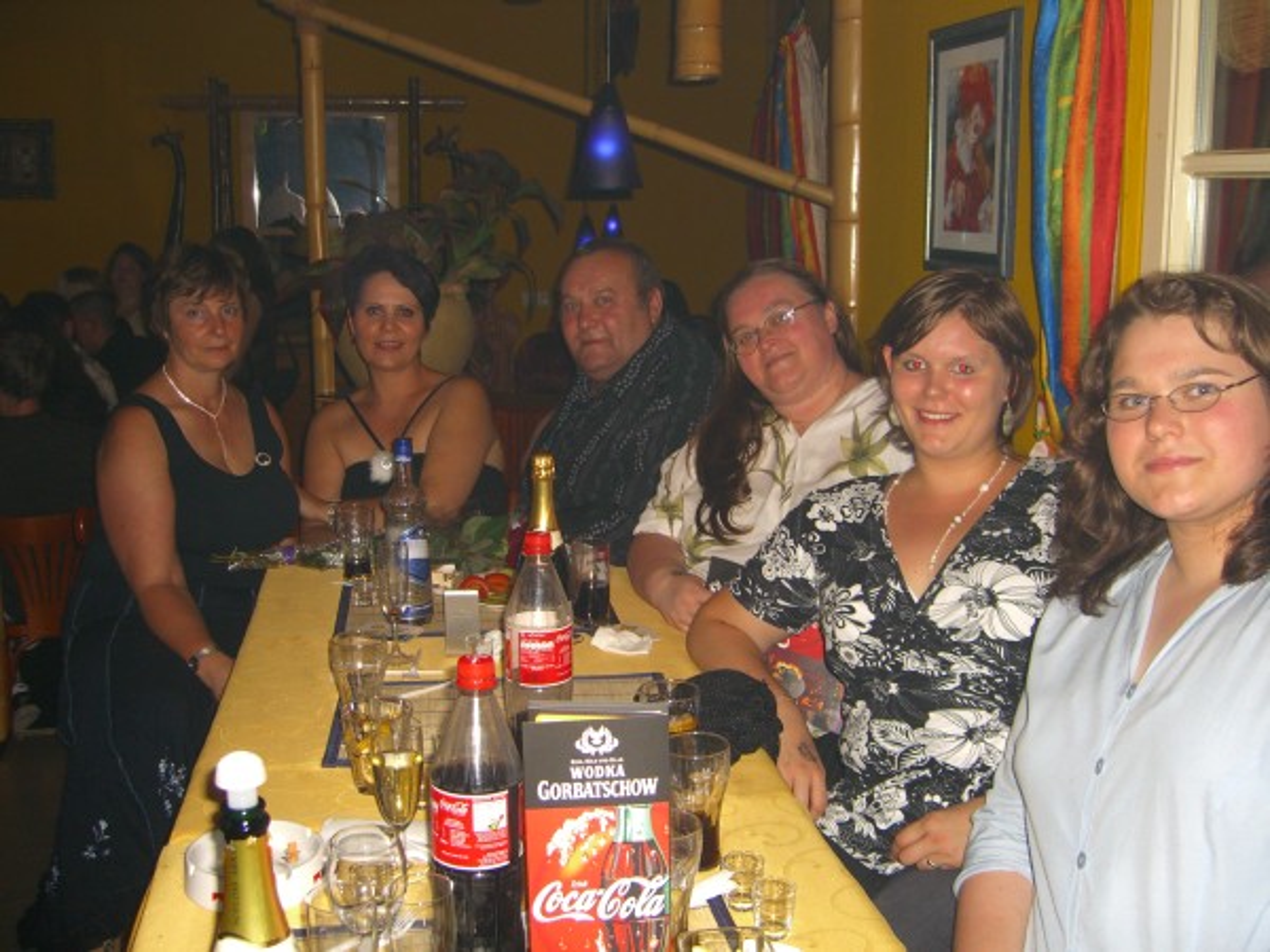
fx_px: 1394
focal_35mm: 38
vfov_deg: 37.7
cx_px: 635
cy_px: 476
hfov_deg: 49.0
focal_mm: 7.9
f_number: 2.8
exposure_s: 1/60
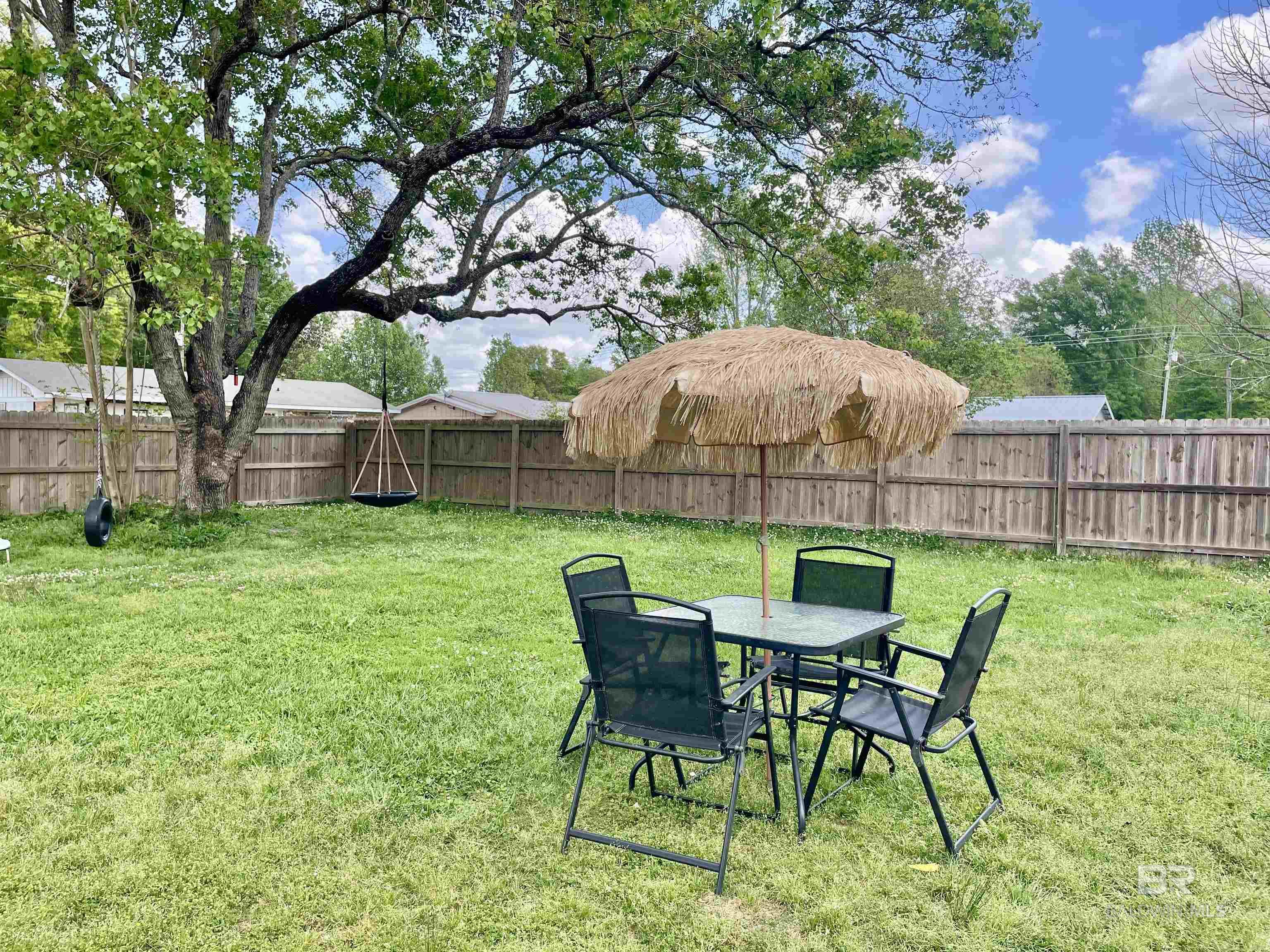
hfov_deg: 67.3
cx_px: 635
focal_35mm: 26
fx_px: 954
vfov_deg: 53.1
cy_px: 476
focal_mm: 4.2
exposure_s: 1/979
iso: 32
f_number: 1.6
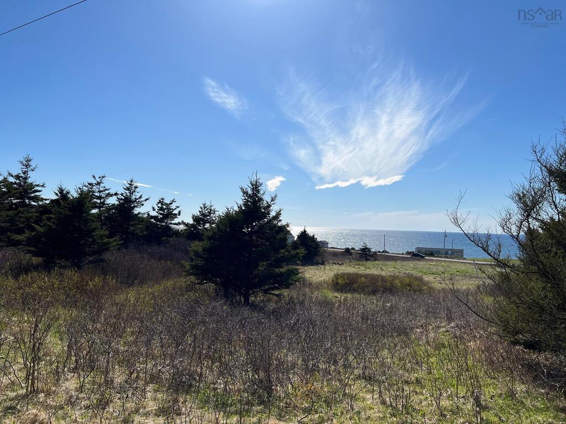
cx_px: 283
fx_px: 425
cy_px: 212
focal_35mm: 26
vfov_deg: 53.1
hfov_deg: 67.3
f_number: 1.5
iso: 50
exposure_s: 1/11364
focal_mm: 5.7
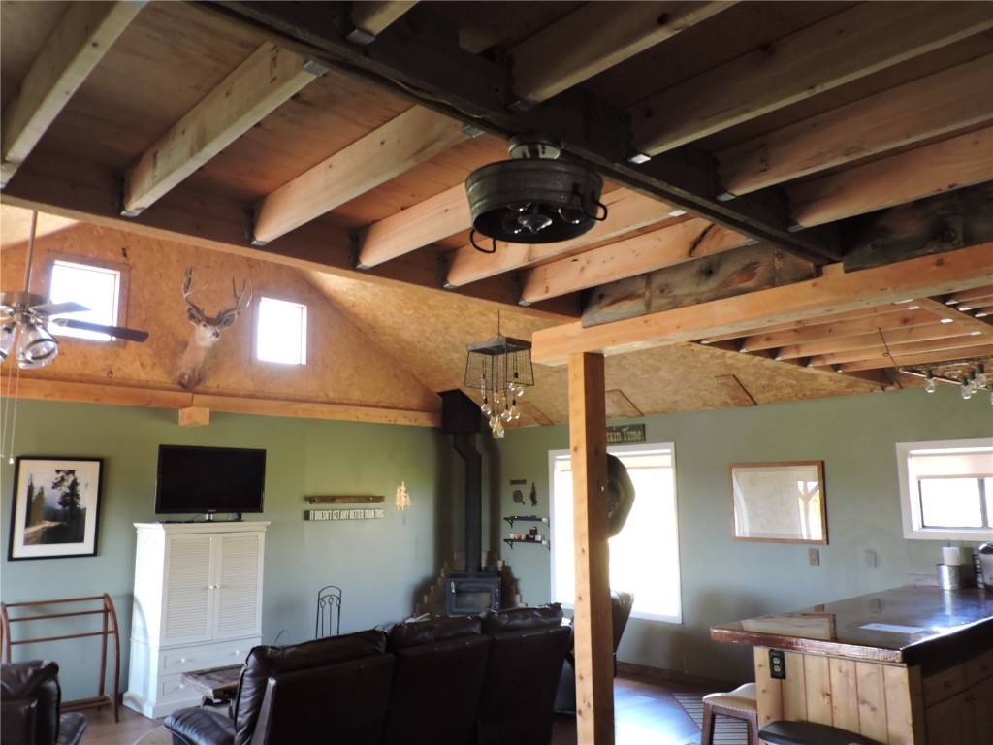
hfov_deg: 63.4
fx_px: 803
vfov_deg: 49.7
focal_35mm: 28
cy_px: 372
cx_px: 496
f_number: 3.1
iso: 250
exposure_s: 1/30
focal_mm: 5
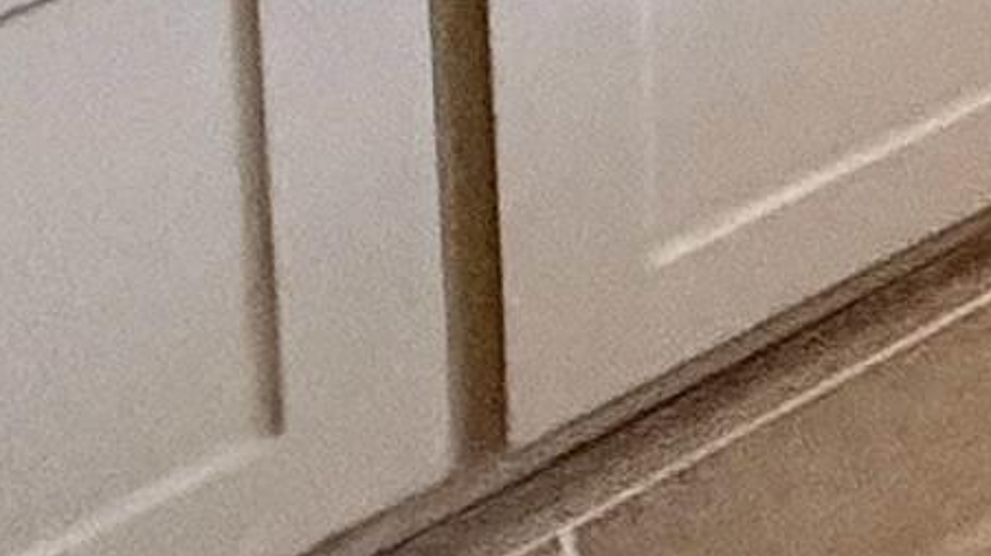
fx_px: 2731
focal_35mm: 104
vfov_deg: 7.0
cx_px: 2490
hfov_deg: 13.6
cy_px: -1956
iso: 500
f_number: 2.2
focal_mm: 2.22
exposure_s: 1/60
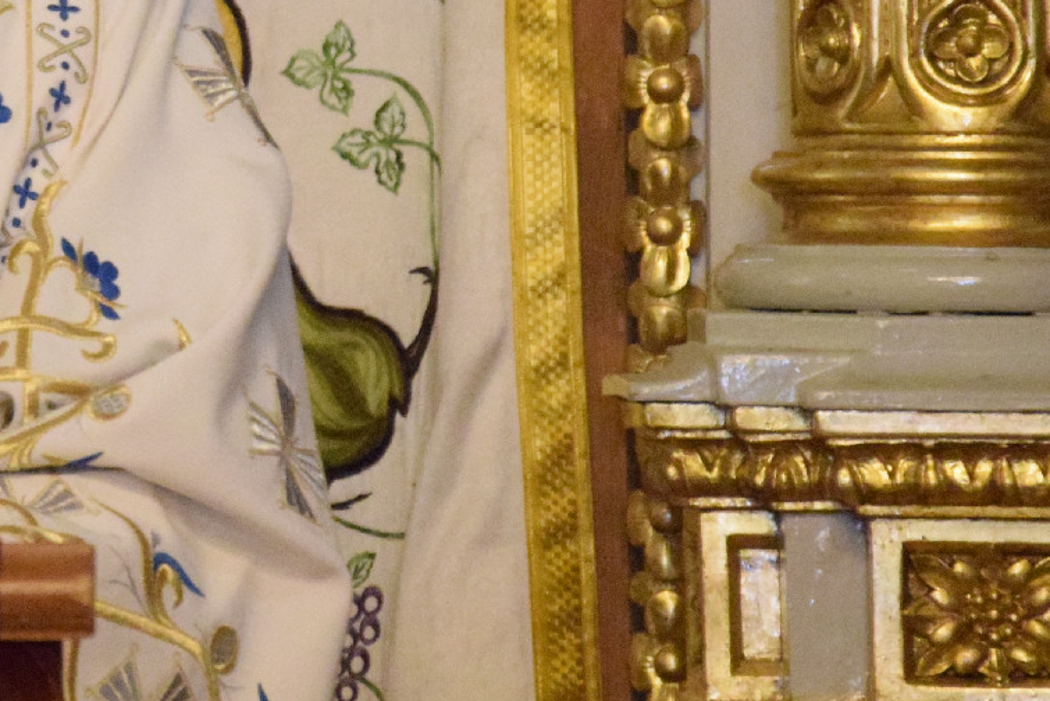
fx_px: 11846
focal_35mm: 406
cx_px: -524
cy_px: -129
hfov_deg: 5.0
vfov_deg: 3.4
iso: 8000
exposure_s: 1/50
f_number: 5.6
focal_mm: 90
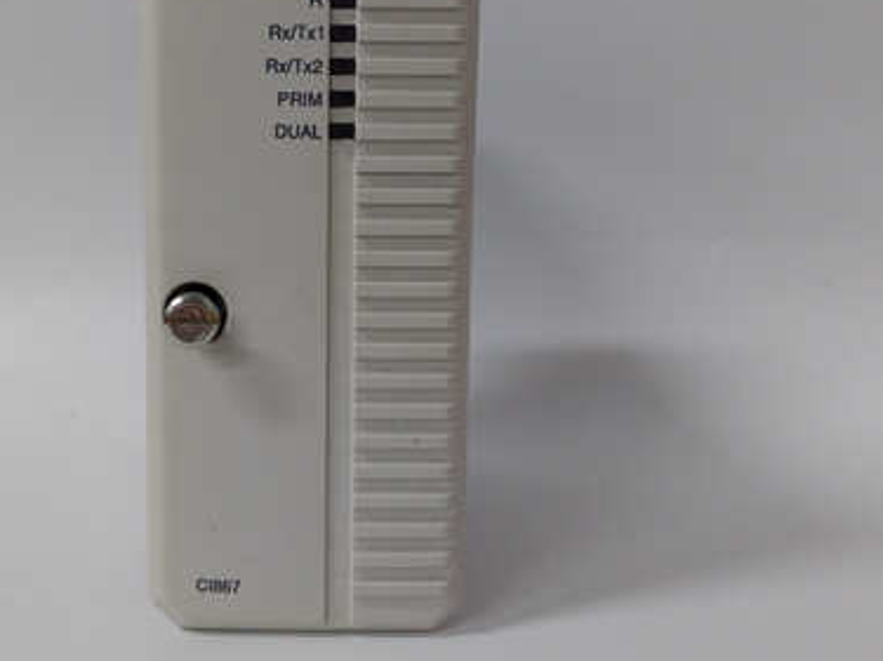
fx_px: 918
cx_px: 320
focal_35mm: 36
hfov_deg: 50.7
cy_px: 258
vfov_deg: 39.4
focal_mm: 3.79
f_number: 2
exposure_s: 1/33
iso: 285
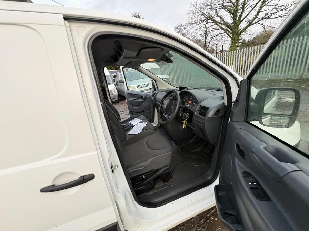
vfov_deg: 85.7
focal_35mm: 14
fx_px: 125
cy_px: 116
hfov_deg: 102.1
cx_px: 154
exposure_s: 1/99
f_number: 2.2
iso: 200
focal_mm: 2.22
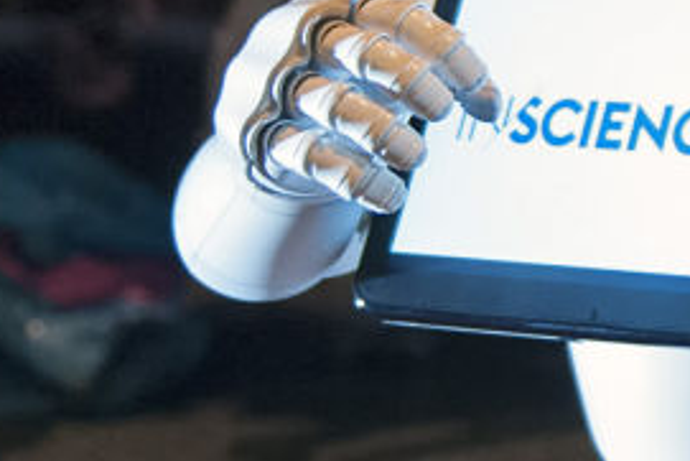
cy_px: -34
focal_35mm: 189
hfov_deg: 9.9
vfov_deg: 7.2
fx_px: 3624
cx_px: 1469
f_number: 2.8
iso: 2200
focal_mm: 32
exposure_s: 1/100
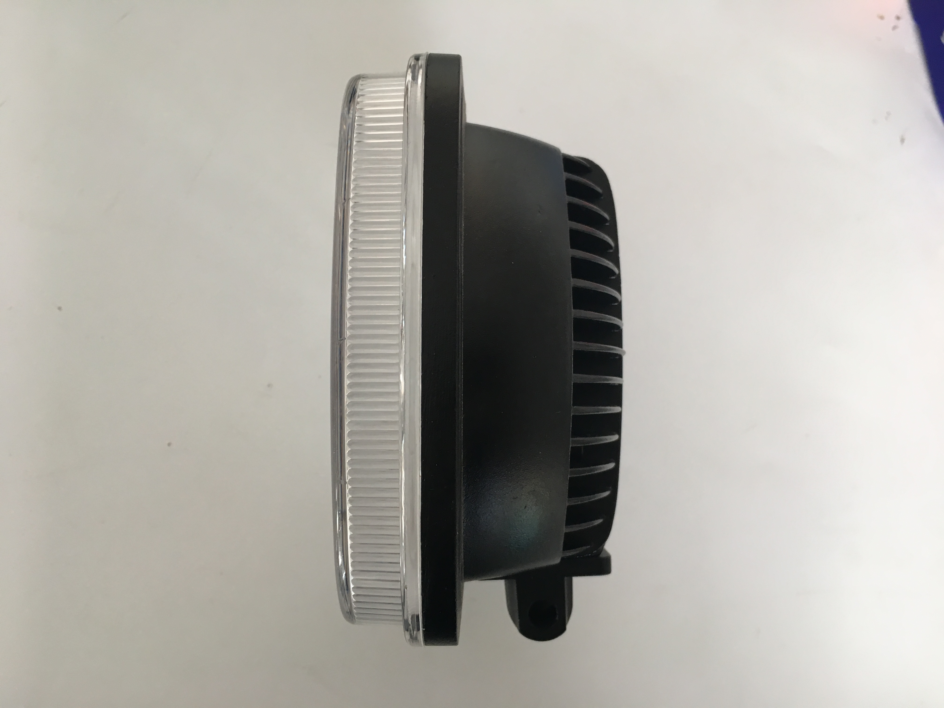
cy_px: 354
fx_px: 791
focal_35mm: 29
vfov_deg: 48.2
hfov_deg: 61.7
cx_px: 472
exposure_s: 1/33
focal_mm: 4.15
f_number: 2.2
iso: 64
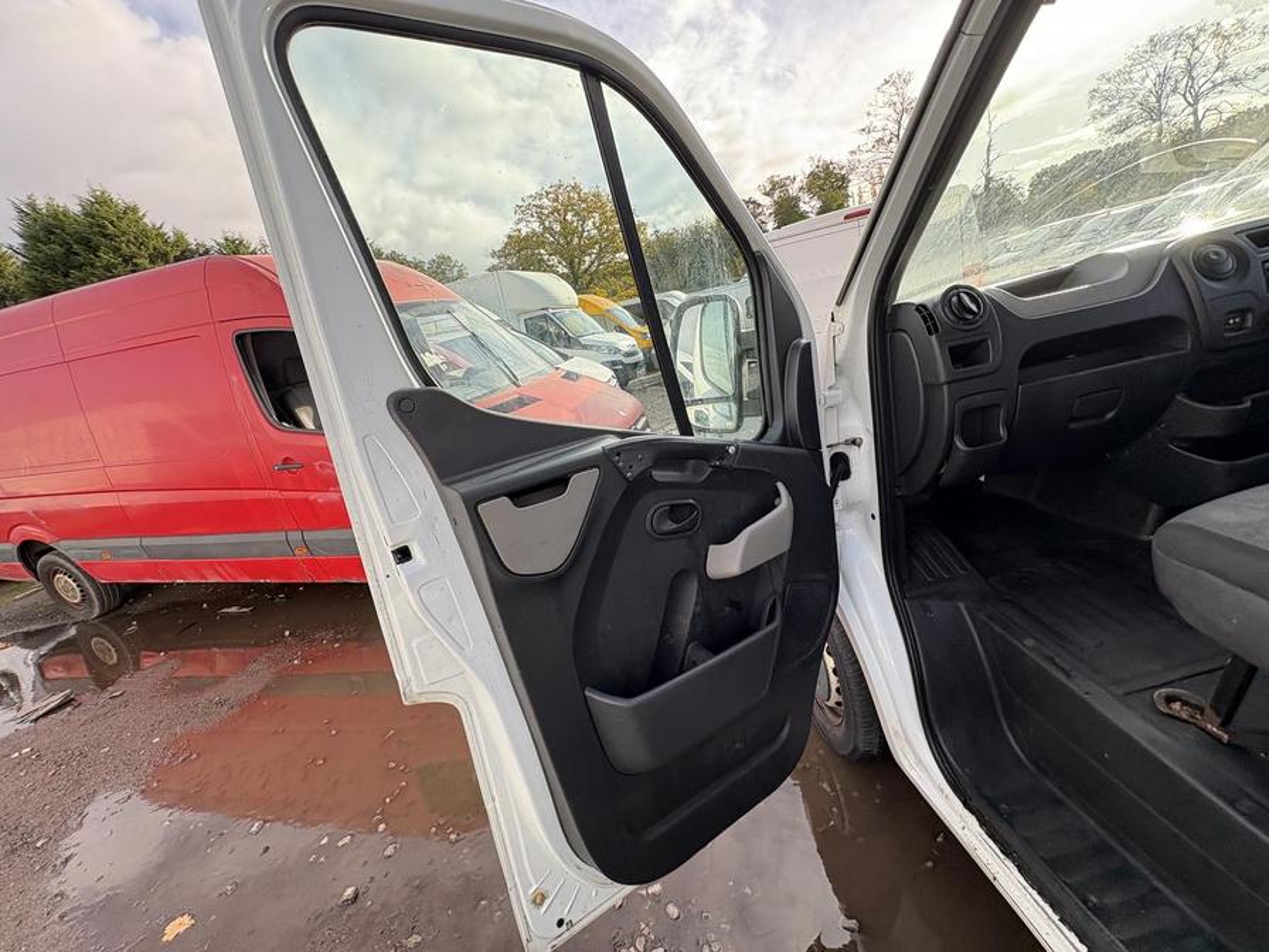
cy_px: 476
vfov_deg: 85.7
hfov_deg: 102.1
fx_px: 513
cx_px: 634
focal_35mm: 14
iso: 50
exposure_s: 1/197
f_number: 2.2
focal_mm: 2.22
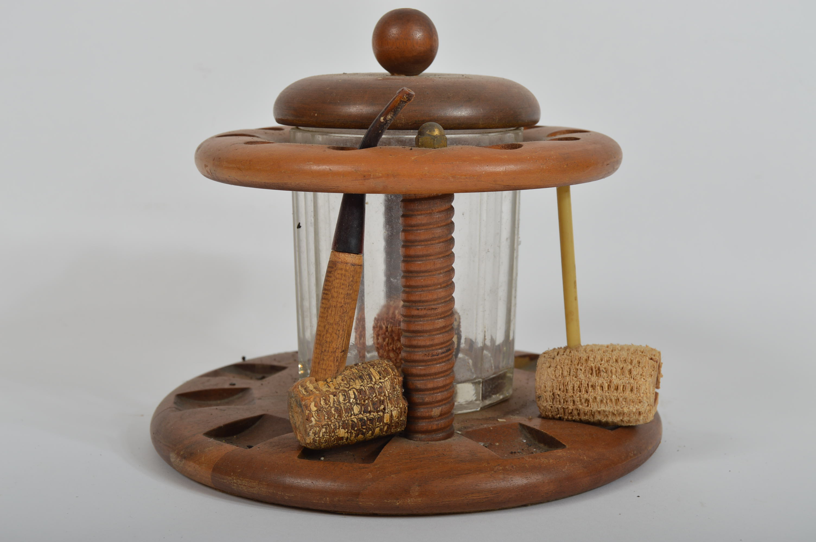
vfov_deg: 22.6
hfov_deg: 33.4
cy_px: 271
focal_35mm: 60
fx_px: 1359
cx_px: 408
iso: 100
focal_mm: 40
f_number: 9
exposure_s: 1/160
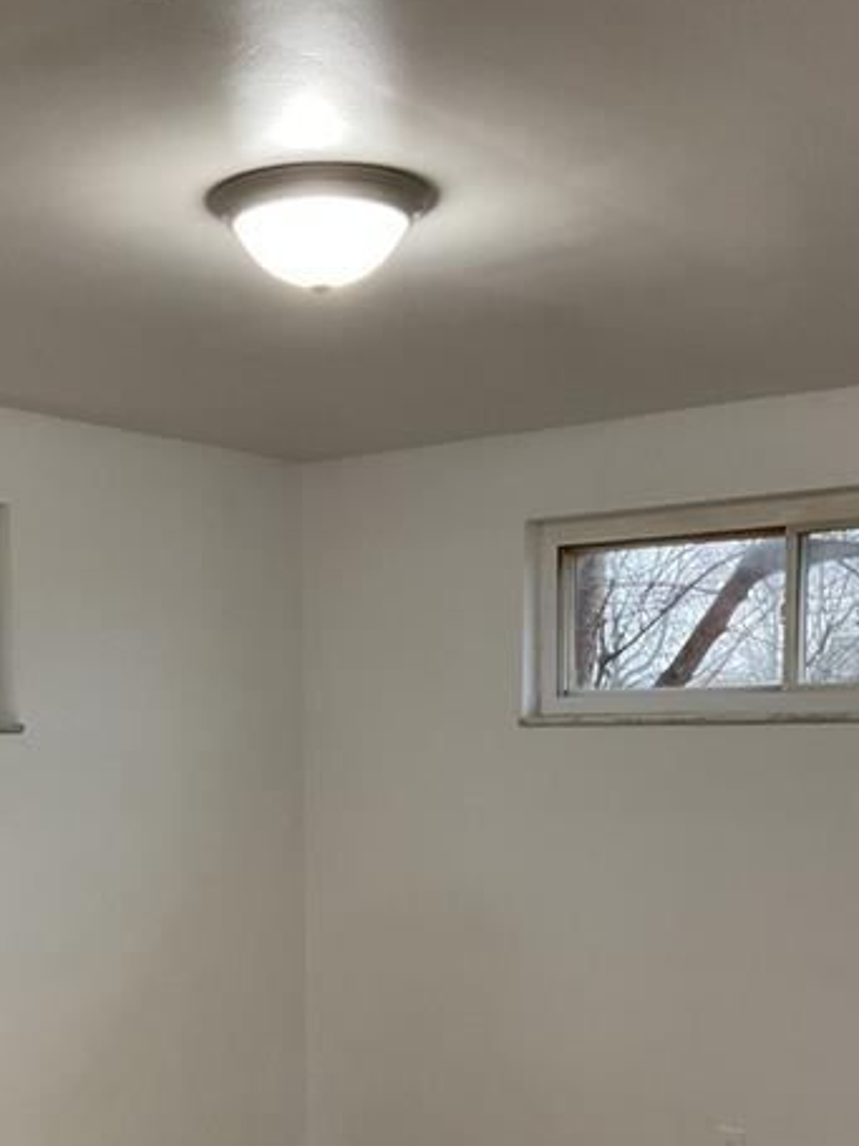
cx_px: 282
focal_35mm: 49
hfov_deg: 29.4
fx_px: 1622
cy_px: 871
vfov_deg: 37.9
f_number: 1.8
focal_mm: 3
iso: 100
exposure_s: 1/60
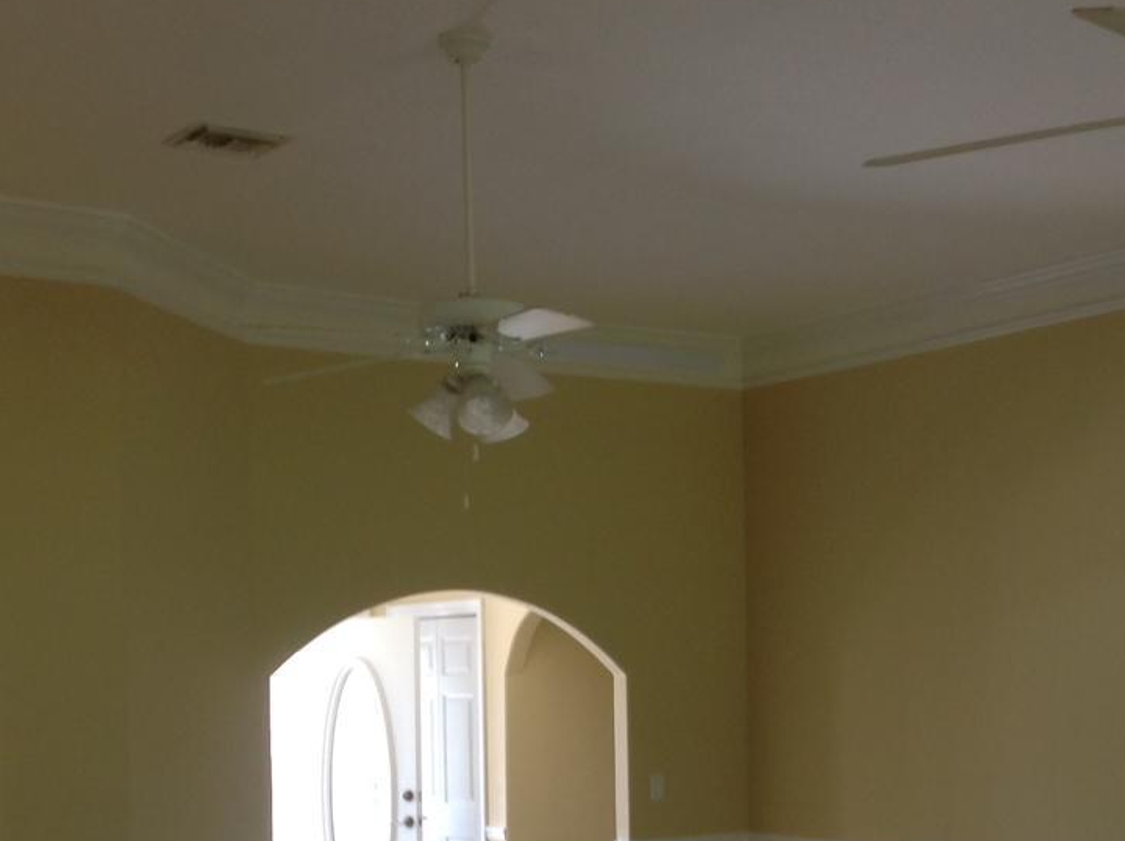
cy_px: 708
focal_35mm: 63
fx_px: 2045
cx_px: 711
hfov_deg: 30.6
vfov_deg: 22.8
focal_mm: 4.28
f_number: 2.4
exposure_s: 1/20
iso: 50
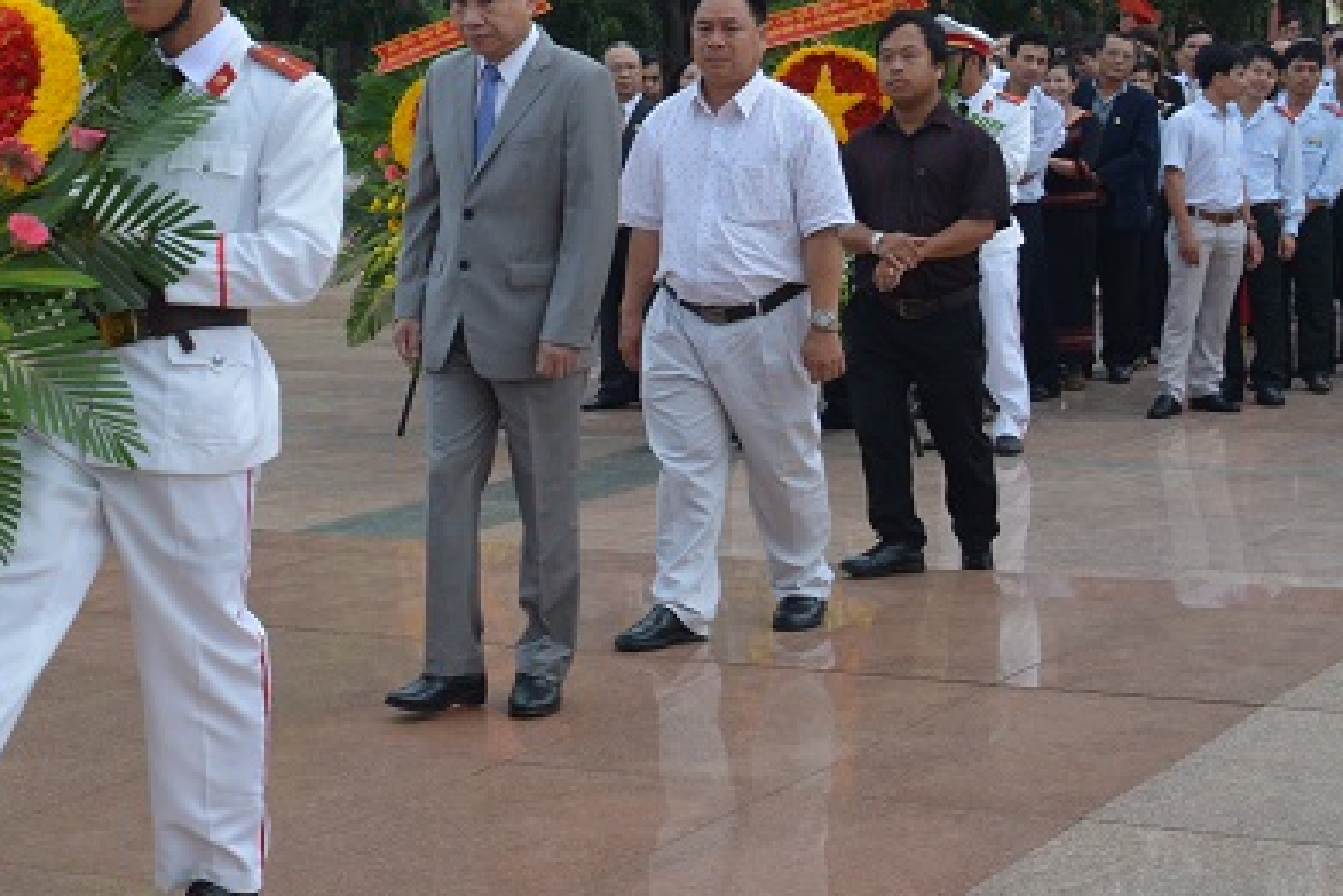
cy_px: 144
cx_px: 10
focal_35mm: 93
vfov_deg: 14.6
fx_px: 3476
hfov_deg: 21.1
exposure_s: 1/160
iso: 640
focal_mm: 27
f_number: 10
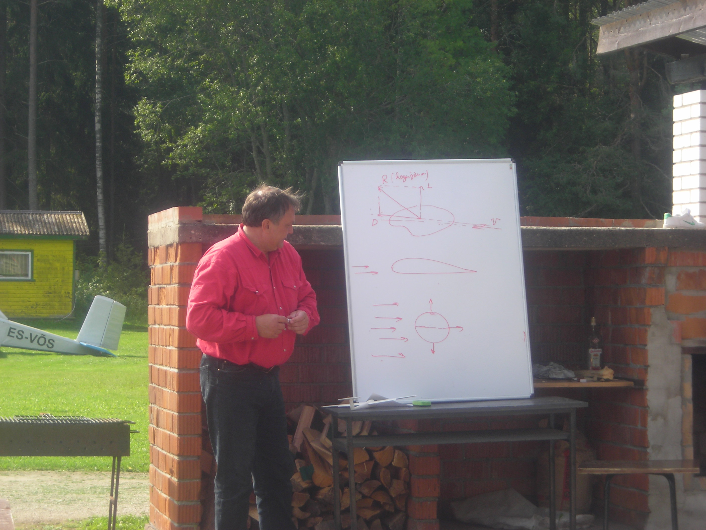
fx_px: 2101
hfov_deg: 19.1
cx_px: 353
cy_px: 265
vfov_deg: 14.4
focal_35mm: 103
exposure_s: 1/134
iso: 50
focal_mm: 17
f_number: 4.9
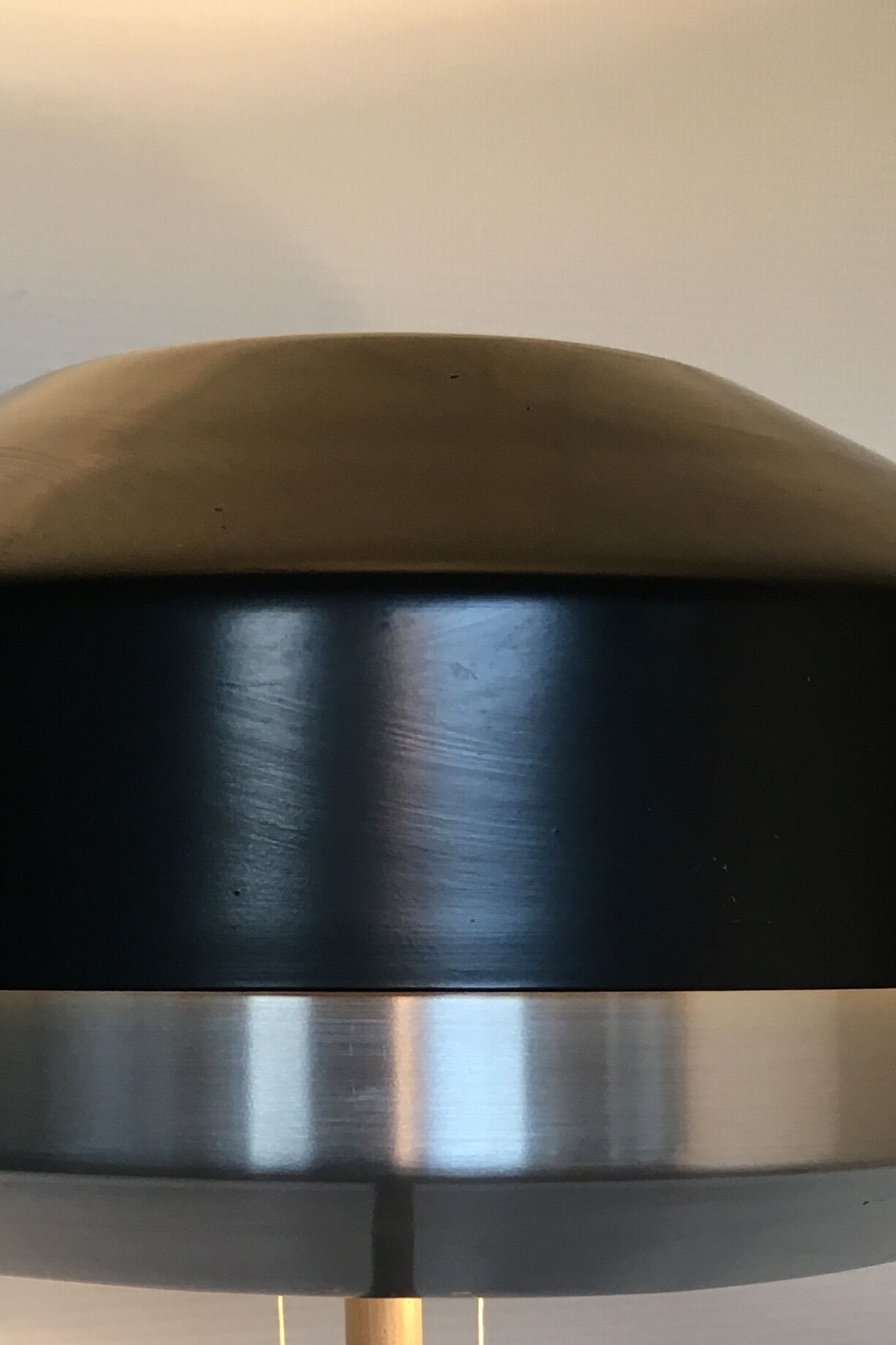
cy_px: 1217
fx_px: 2465
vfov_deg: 29.2
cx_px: 363
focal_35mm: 66
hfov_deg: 20.6
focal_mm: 4.15
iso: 80
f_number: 2.2
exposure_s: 1/33
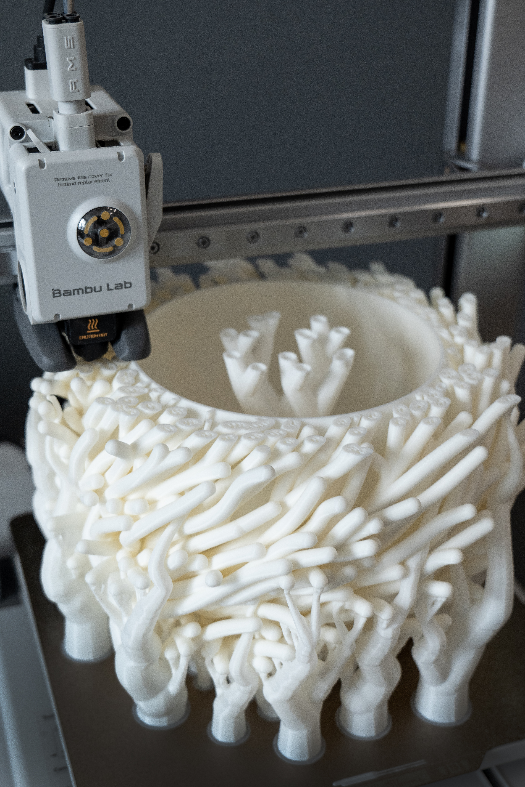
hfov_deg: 27.0
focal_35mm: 50
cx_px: 262
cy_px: 394
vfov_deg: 39.6
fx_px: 1094
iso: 640
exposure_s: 1/160
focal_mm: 50
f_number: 5.3
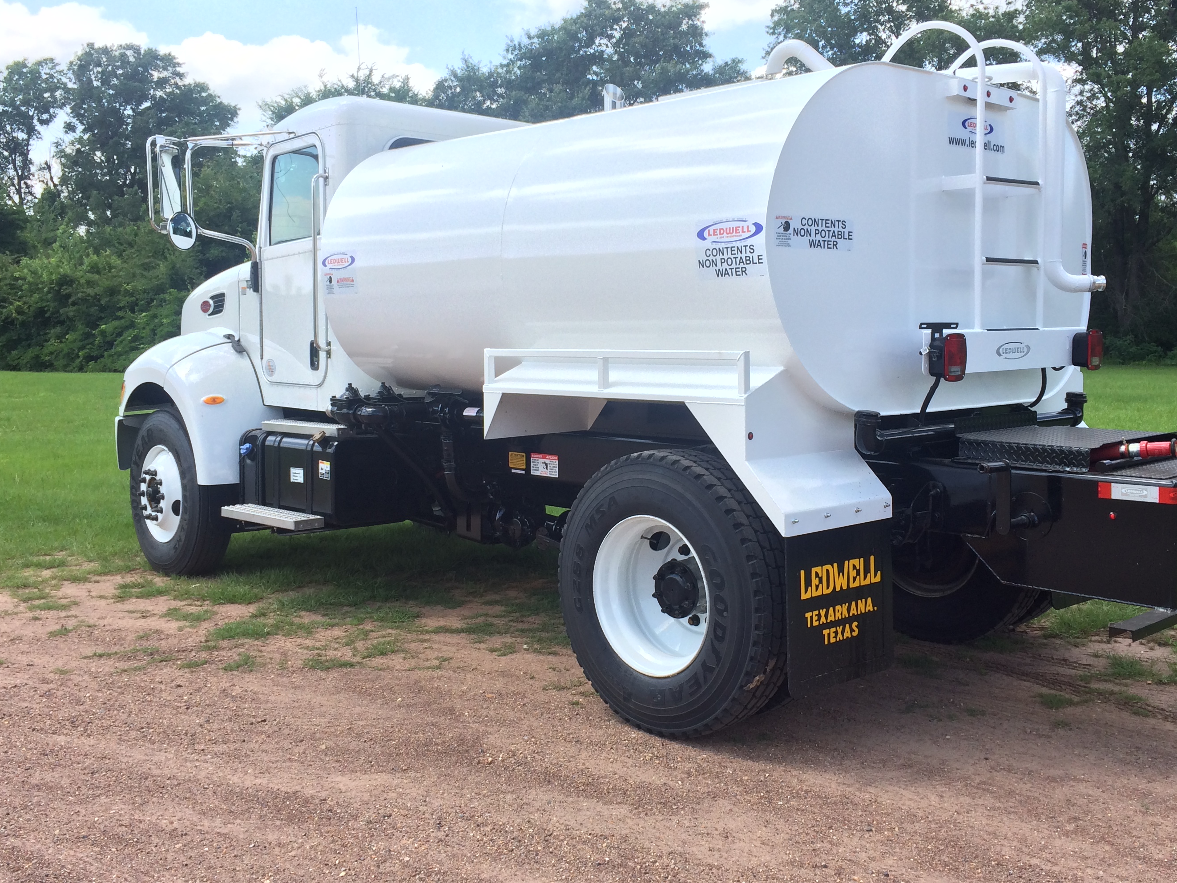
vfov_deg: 38.6
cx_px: 621
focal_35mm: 37
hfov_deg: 50.1
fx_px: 1258
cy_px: 403
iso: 32
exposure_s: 1/746
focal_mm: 4.12
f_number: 2.2
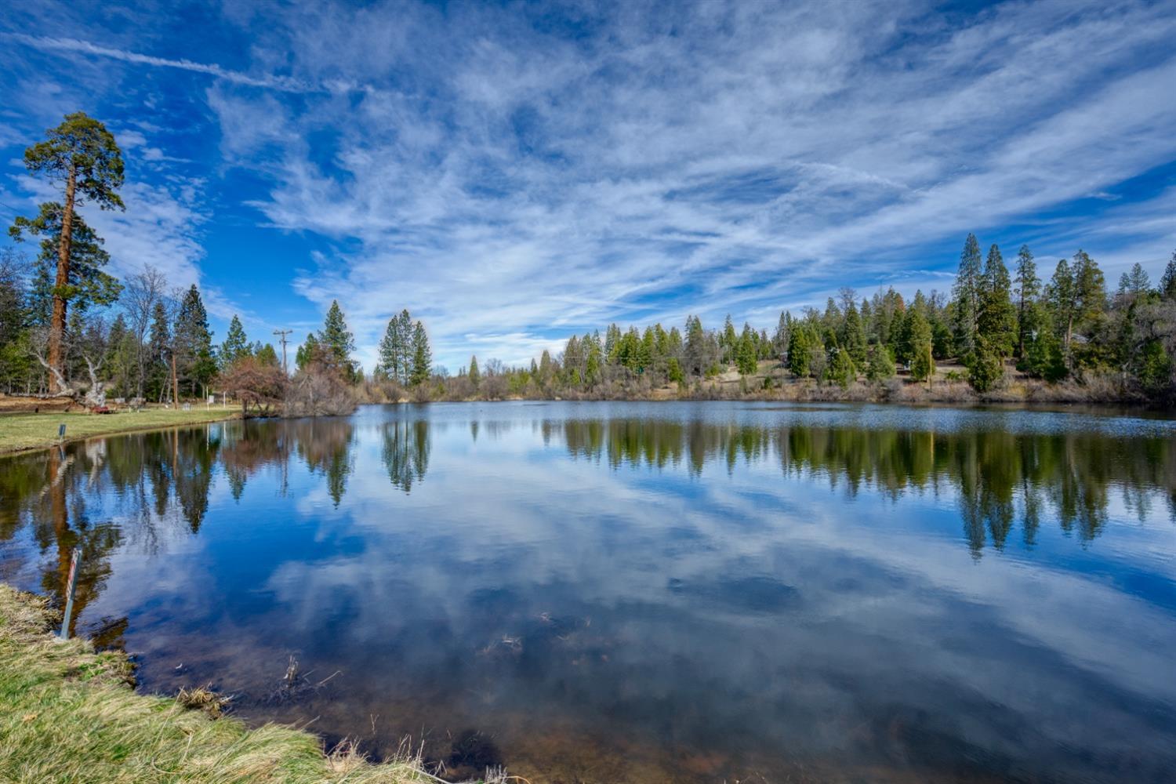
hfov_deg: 100.4
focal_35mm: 15
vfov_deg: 77.3
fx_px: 490
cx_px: 588
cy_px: 392
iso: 640
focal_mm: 15
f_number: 7.1
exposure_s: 1/400
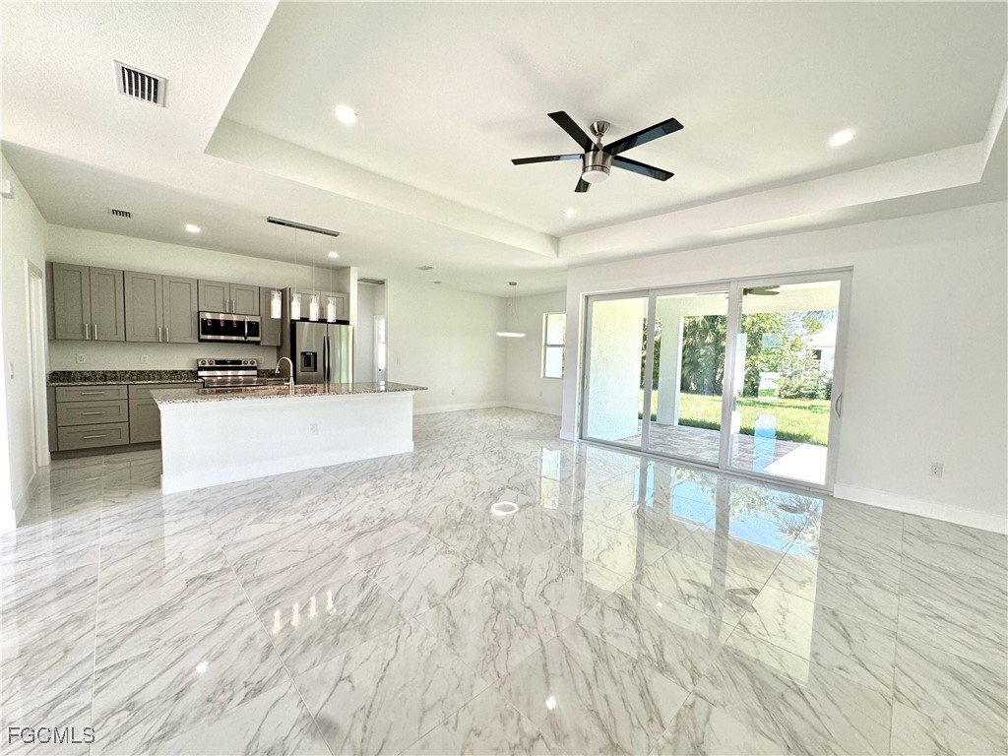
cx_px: 504
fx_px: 408
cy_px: 378
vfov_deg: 85.7
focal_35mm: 14
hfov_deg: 102.1
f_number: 2.2
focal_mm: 2.22
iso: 125
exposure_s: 1/120
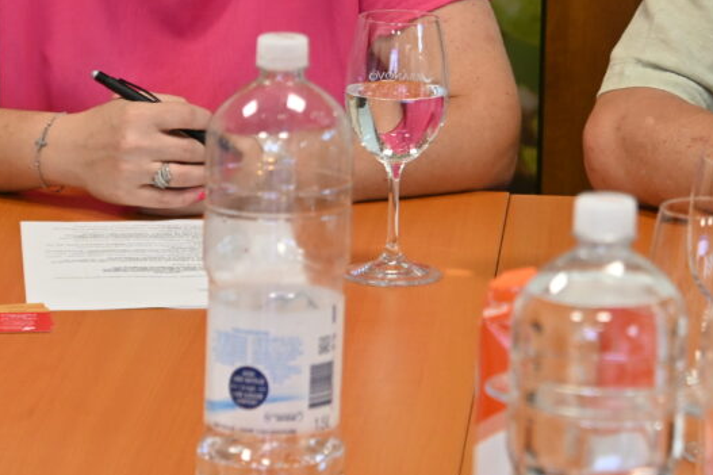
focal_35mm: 251
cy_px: -62
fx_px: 4969
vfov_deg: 5.5
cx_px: 545
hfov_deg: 8.2
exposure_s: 1/125
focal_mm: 70
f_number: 5
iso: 1000
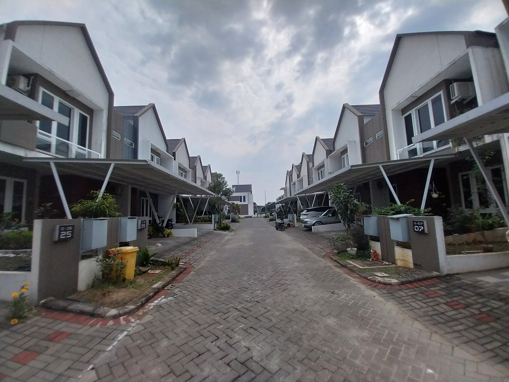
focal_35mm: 13
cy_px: 191
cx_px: 254
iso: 64
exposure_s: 1/2181
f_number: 2.2
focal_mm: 1.3
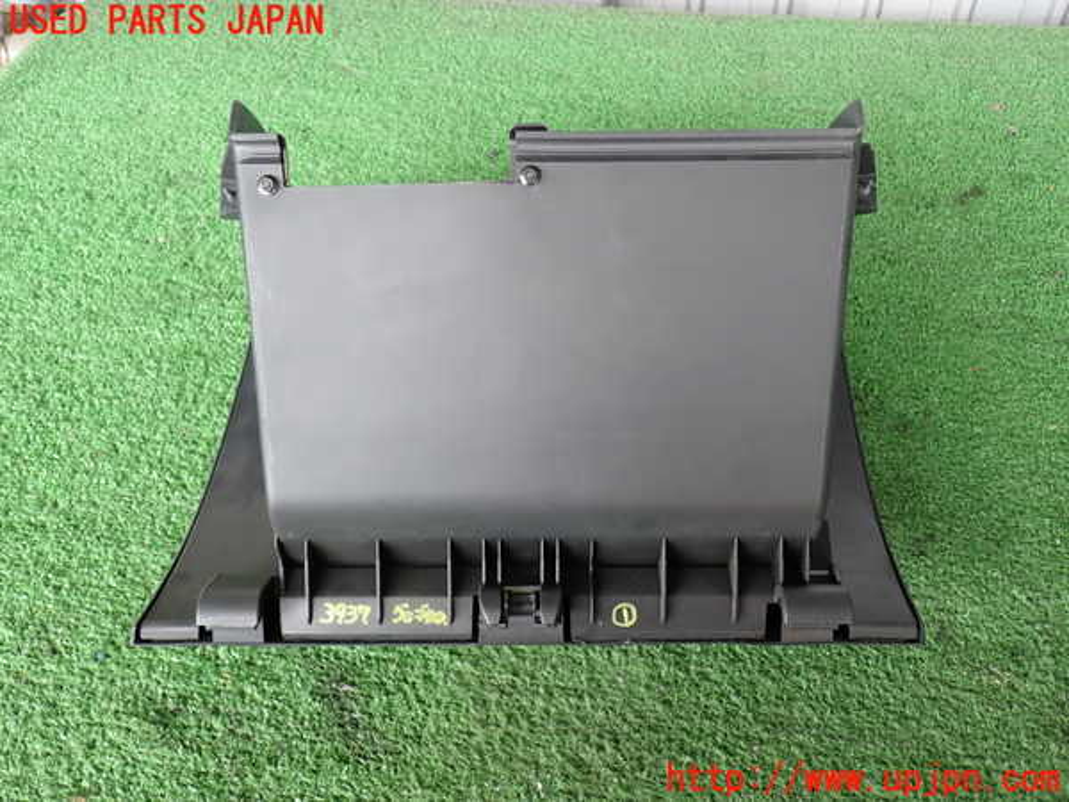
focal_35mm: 32
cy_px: 401
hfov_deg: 56.8
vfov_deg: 44.2
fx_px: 988
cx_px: 534
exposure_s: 1/60
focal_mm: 5.79
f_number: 2.4
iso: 125
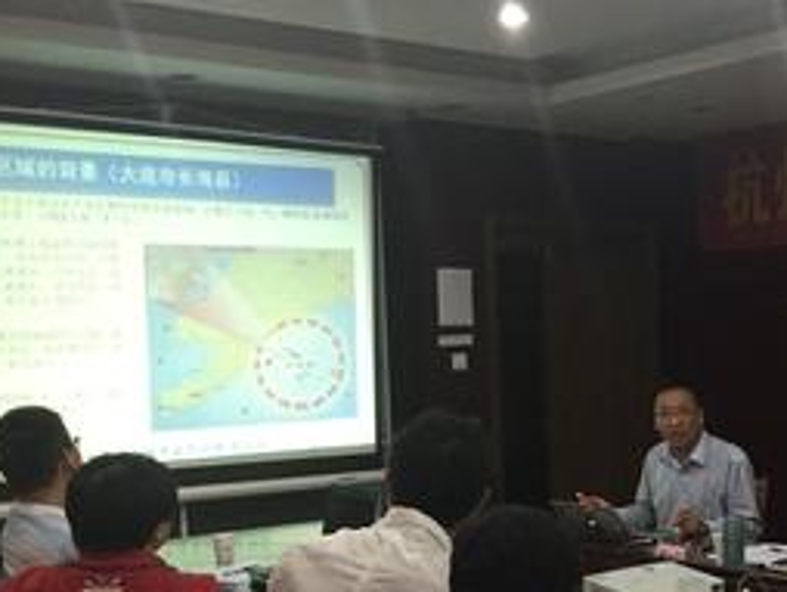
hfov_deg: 32.6
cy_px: 454
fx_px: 1297
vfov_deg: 25.4
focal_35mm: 57
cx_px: 660
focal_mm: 4.15
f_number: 2.2
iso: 250
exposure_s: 1/20
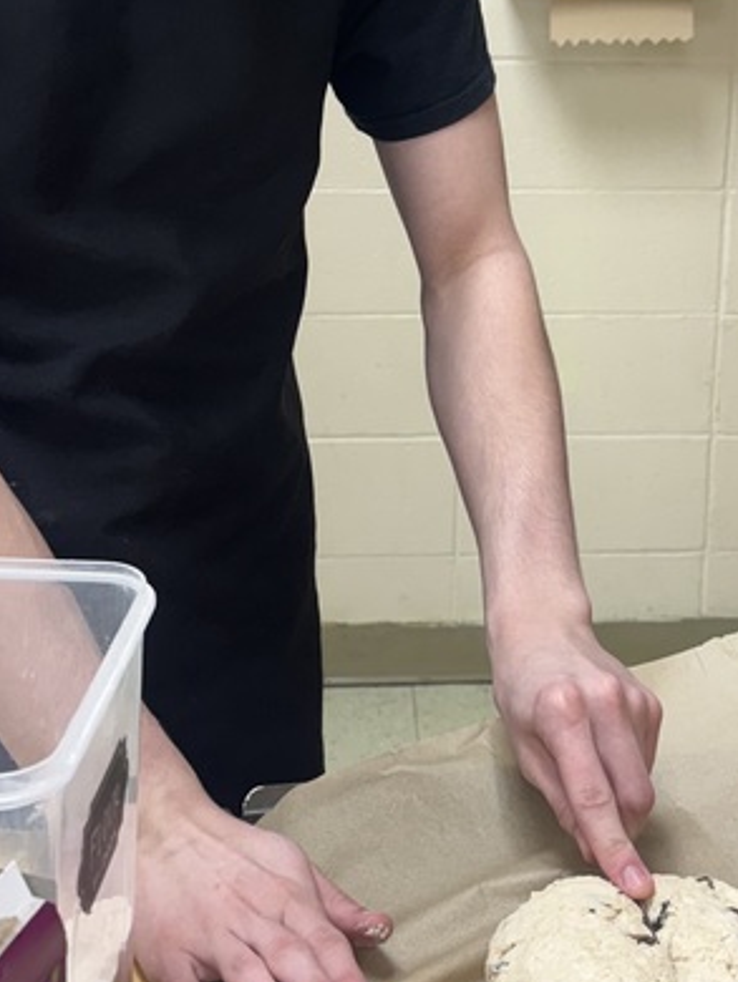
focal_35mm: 63
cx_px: 479
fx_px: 1789
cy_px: 174
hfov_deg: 23.2
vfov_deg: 29.9
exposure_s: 1/120
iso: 160
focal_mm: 6.76
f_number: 1.78
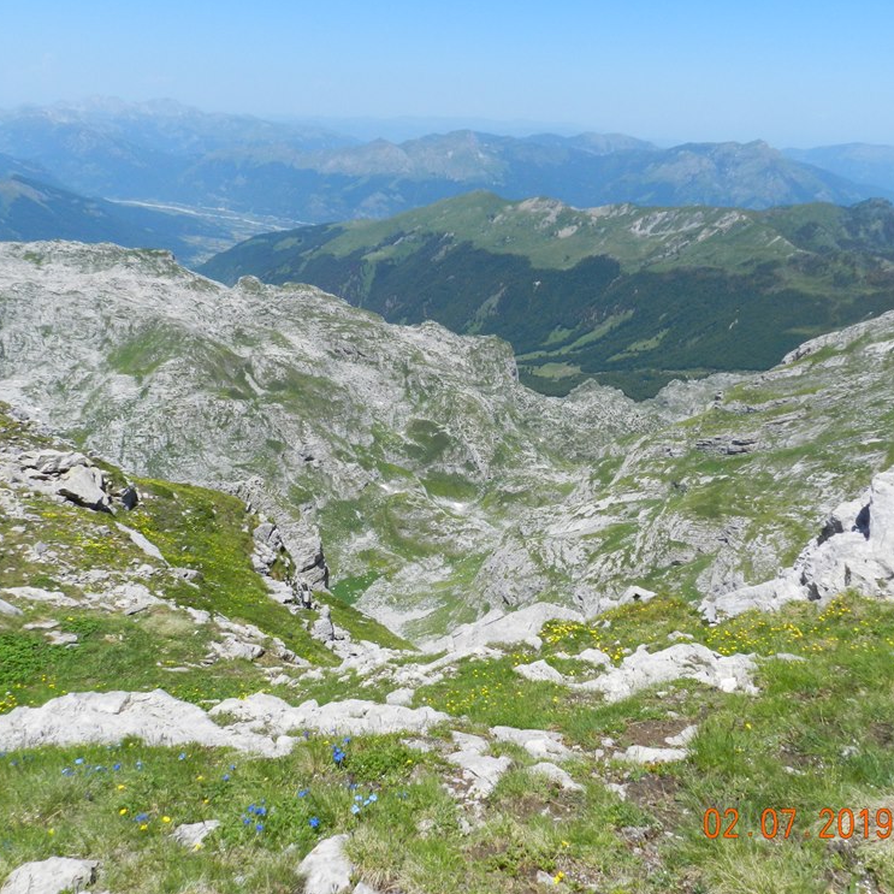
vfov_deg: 57.3
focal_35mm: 28
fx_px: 818
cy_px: 457
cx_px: 466
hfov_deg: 57.3
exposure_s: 1/1000
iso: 160
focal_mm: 4
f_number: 4.5
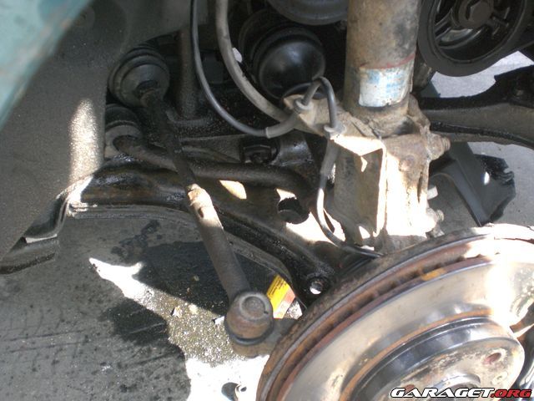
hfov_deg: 49.0
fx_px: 586
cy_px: 200
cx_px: 267
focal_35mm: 38
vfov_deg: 37.7
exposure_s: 1/100
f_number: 3.1
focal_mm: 6.3
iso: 200
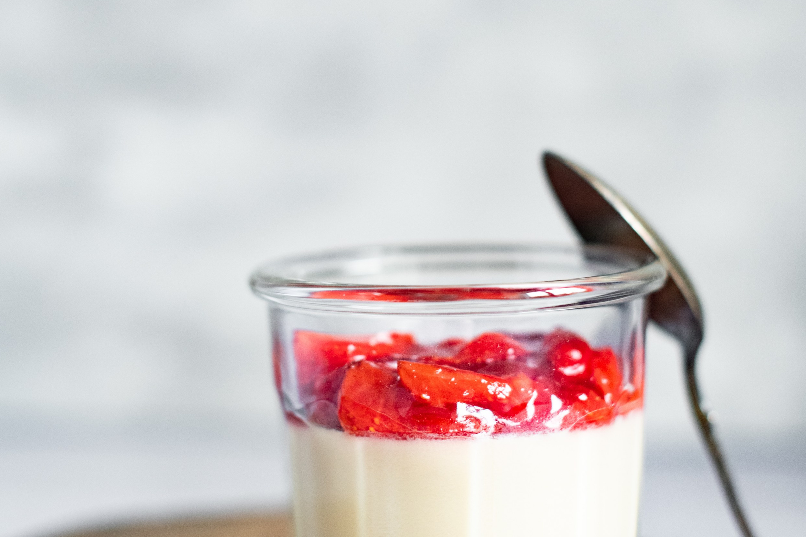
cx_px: 380
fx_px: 1836
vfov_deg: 16.6
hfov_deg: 24.8
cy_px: 233
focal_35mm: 82
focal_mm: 50
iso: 640
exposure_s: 1/80
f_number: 2.5
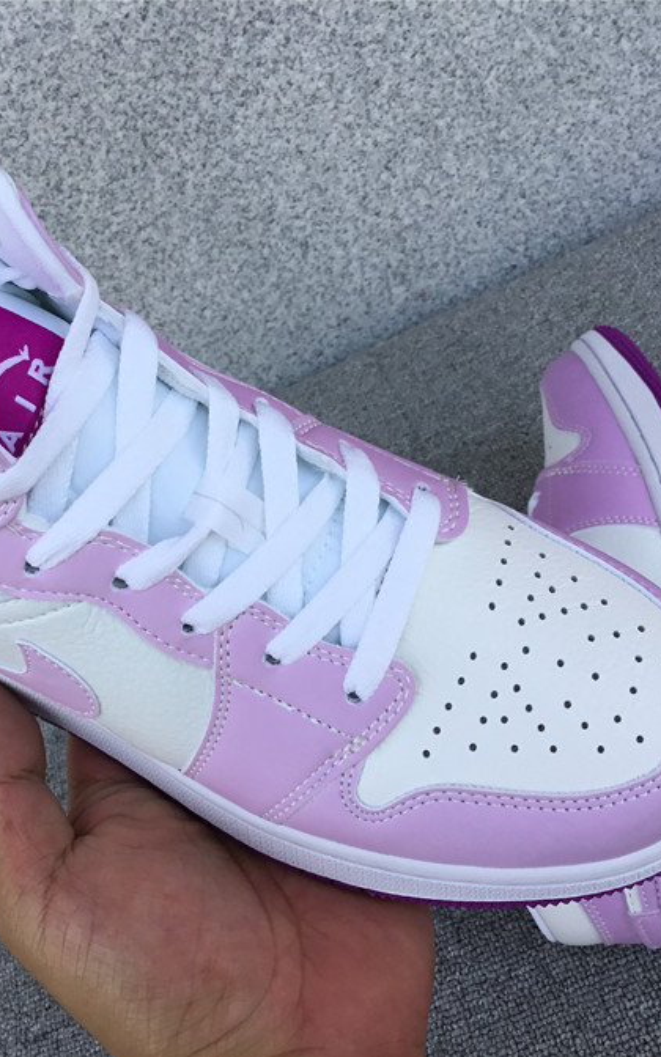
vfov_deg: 45.3
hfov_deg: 29.1
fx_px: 1268
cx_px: 266
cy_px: 529
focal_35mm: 44
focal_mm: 3.3
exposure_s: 1/466
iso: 25
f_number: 2.4
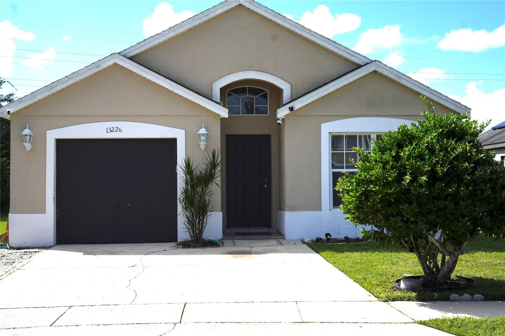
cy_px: 168
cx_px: 252
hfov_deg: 38.2
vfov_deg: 26.0
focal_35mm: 52
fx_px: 729
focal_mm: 35
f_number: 9
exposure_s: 1/500
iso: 100
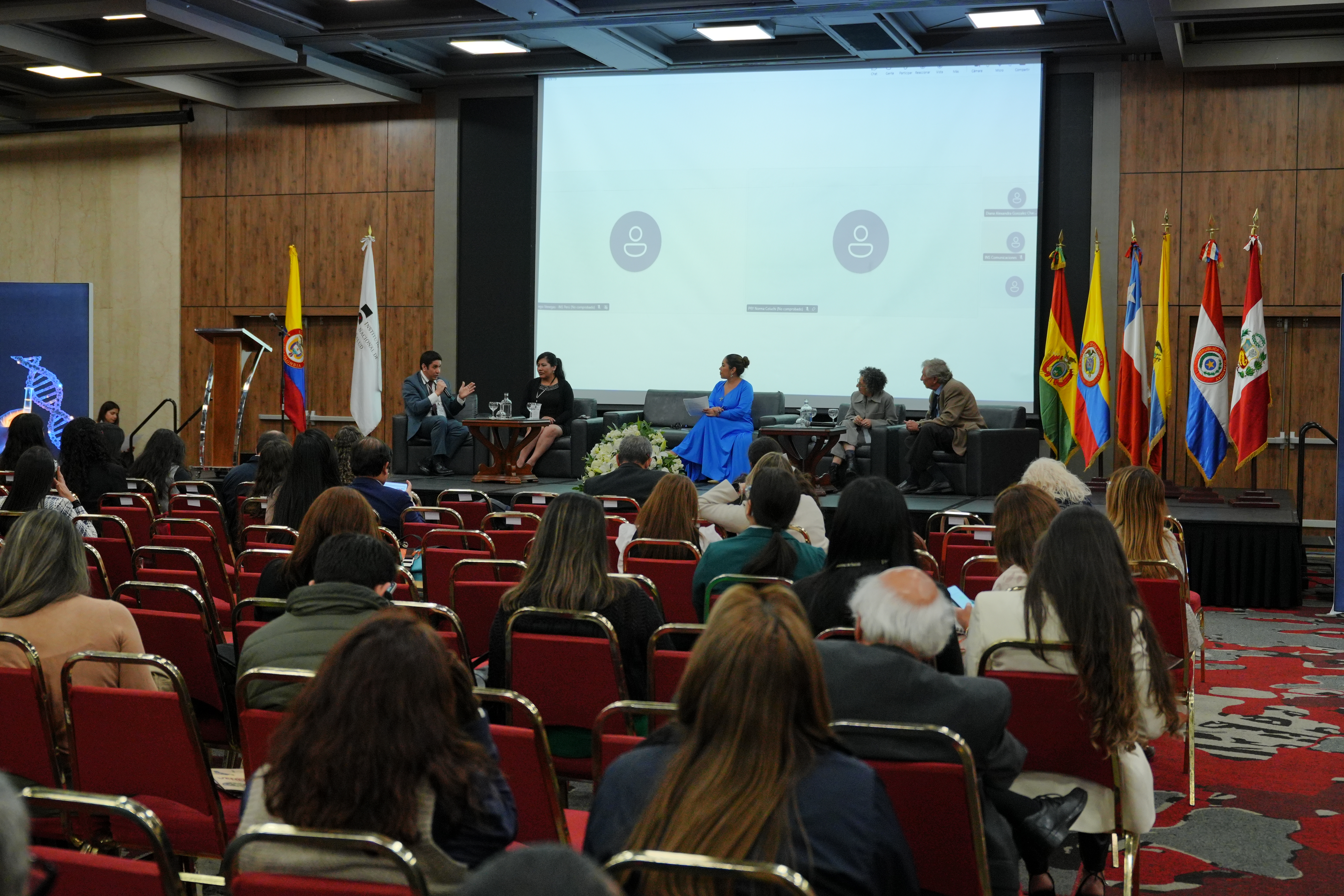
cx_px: 672
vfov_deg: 30.4
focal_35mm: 44
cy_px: 448
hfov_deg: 44.4
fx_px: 1646
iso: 800
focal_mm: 29.4
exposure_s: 1/80
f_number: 2.8
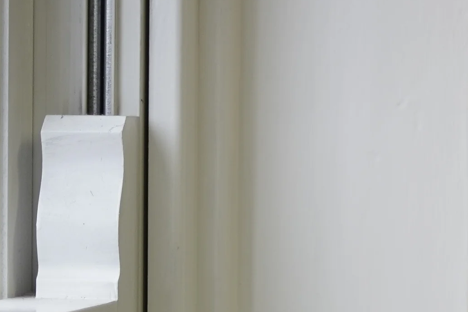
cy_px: 262
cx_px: 809
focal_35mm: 186
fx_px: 2418
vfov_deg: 7.4
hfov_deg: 10.5
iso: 640
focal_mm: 50
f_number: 1.8
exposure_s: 1/500
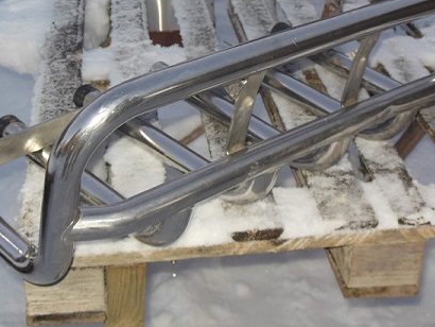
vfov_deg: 21.9
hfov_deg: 29.0
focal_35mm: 67
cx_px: 221
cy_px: 105
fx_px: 842
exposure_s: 1/30
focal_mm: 7.7
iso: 200
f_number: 3.8
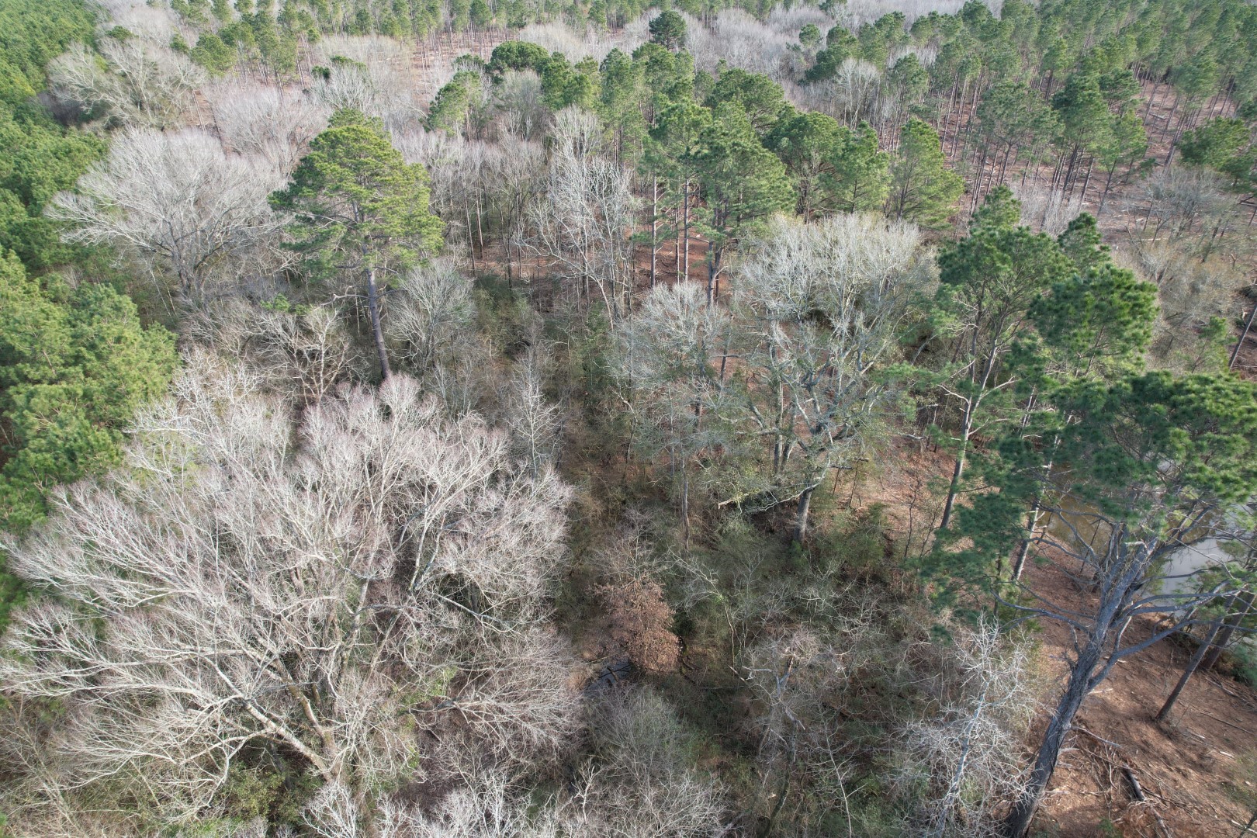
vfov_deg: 57.2
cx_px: 628
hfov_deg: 78.6
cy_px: 419
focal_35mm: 22
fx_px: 768
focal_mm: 8.38
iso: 100
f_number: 2.8
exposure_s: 1/200
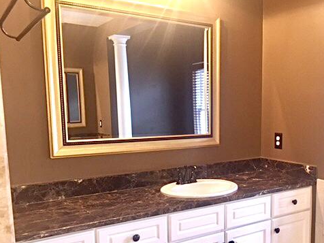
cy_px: 160
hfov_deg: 47.1
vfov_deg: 36.5
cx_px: 215
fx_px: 365
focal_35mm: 39
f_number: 2.2
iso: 64
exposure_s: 1/30
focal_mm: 4.15
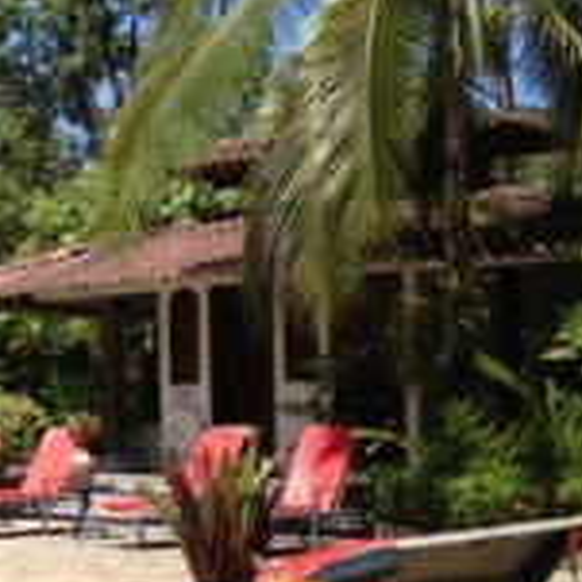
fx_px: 1750
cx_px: -247
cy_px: 328
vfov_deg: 18.9
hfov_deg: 17.3
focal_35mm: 92
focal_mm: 4.28
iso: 50
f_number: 2.4
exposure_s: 1/1004
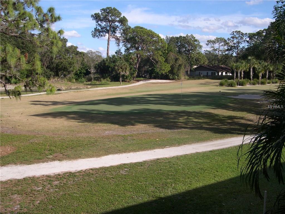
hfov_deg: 49.0
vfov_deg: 37.7
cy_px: 107
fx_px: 313
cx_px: 142
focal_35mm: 38
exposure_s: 1/172
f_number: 7.6
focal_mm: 8
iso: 100
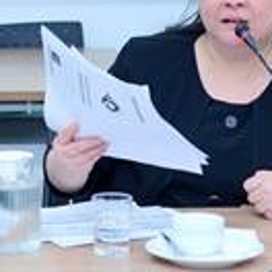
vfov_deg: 9.4
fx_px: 1654
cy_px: 93
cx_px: -66
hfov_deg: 9.3
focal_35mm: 186
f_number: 5
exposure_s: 1/250
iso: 1600
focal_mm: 60
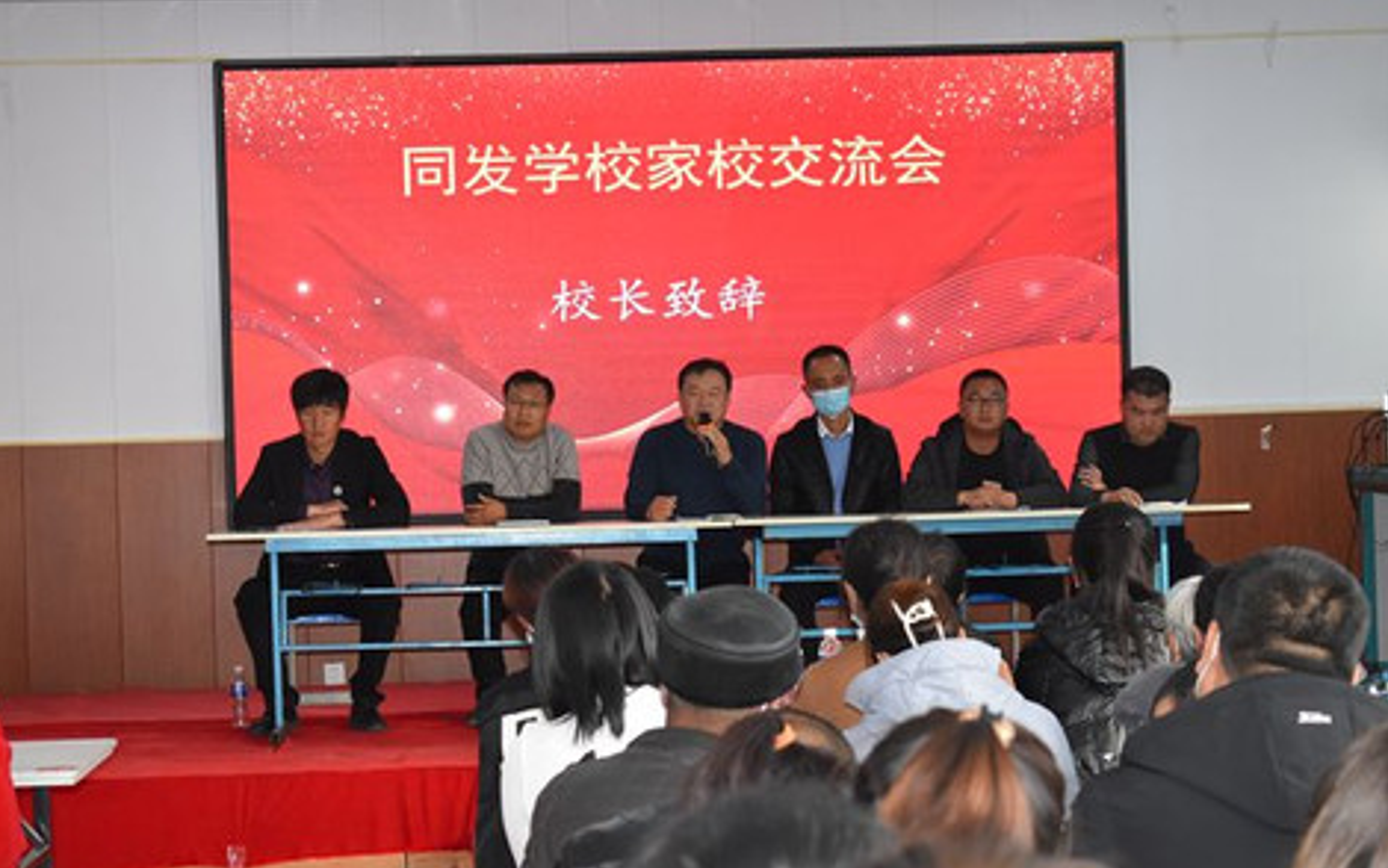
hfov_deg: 23.1
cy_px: 492
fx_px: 3388
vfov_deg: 14.6
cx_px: 653
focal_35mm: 90
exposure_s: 1/60
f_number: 5.6
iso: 1100
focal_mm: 55
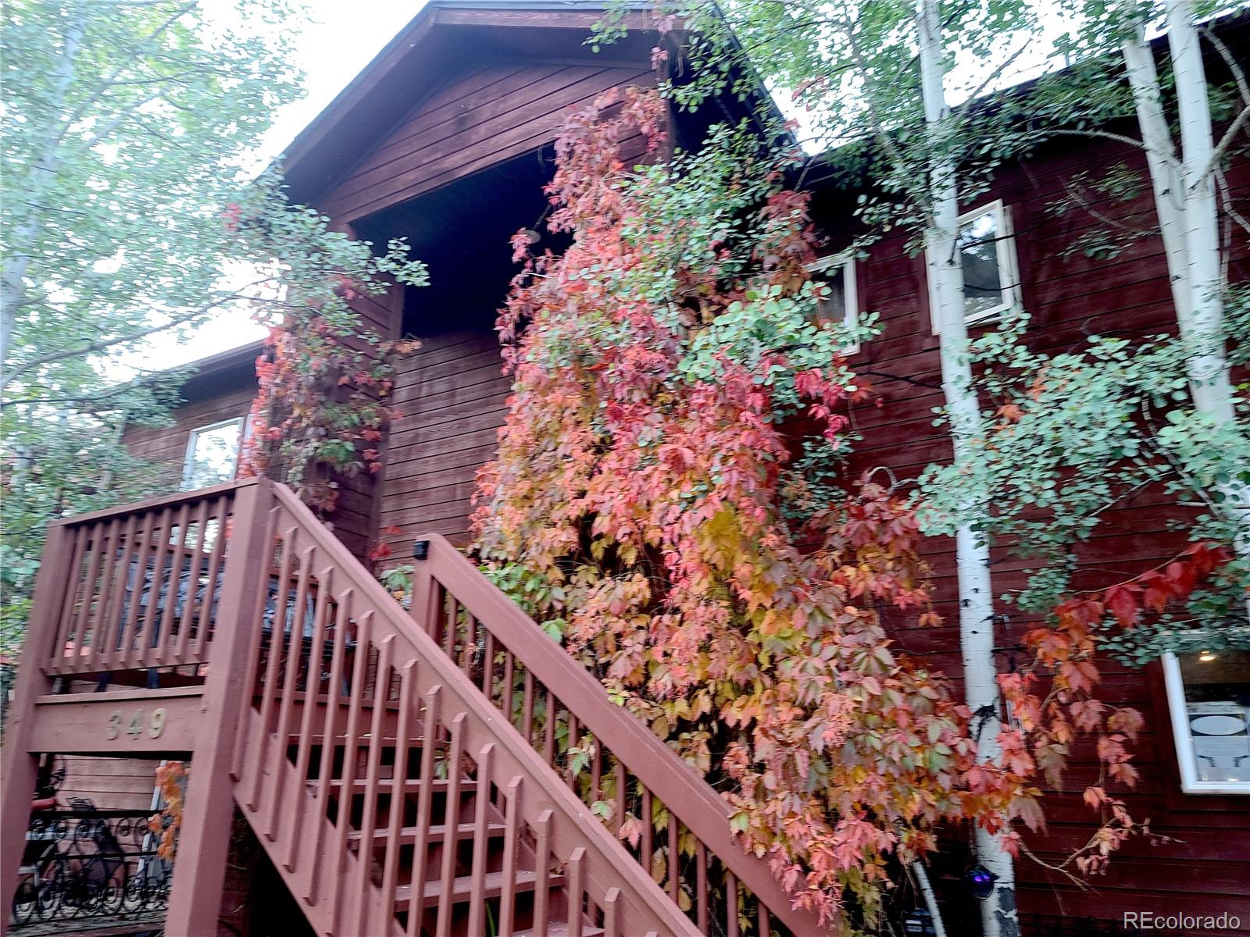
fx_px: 903
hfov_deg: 69.4
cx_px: 625
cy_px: 468
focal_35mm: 25
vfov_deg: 54.9
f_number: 1.8
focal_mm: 7
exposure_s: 1/24
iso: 100
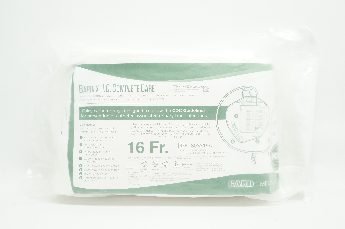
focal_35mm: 44
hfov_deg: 45.0
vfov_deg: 30.8
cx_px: 172
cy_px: 114
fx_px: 416
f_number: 10
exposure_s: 1/15
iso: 400
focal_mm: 29
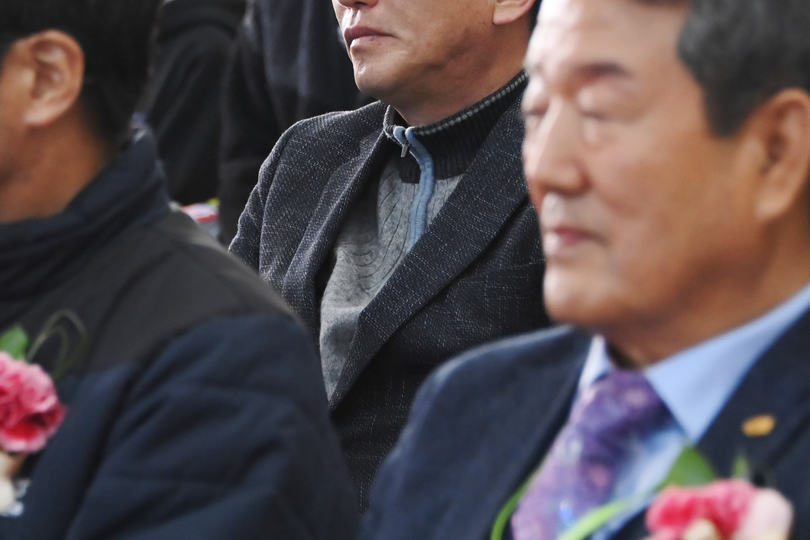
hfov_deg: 7.9
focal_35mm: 260
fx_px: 5850
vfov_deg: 5.3
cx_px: 335
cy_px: 119
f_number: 5.6
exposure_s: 1/250
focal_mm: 145
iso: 3200
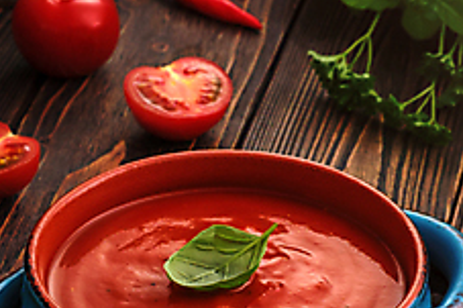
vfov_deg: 8.6
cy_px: 233
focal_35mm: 159
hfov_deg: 12.9
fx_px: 2043
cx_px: 215
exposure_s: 1/125
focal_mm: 60
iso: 160
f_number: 11
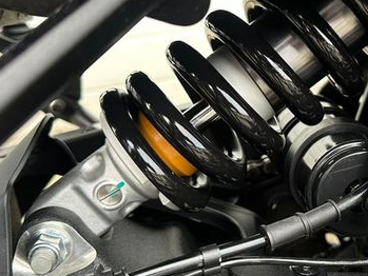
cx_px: 250
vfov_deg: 32.9
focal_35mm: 44
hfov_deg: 42.3
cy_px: 145
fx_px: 468
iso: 320
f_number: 1.78
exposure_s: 1/60
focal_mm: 6.86
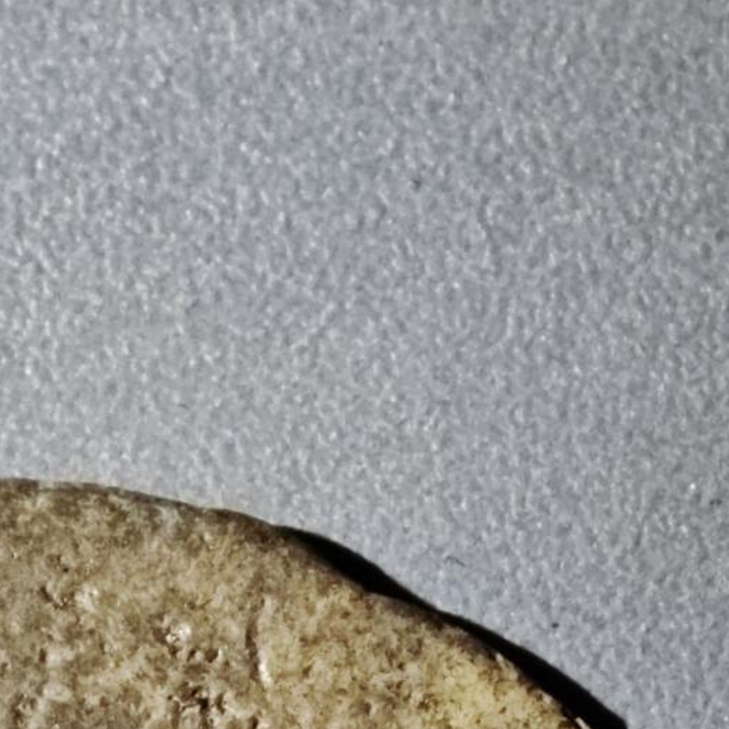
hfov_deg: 5.2
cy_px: 1213
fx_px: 8006
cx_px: -1
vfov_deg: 5.2
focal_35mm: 336
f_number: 2
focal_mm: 9
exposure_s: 1/120
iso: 500
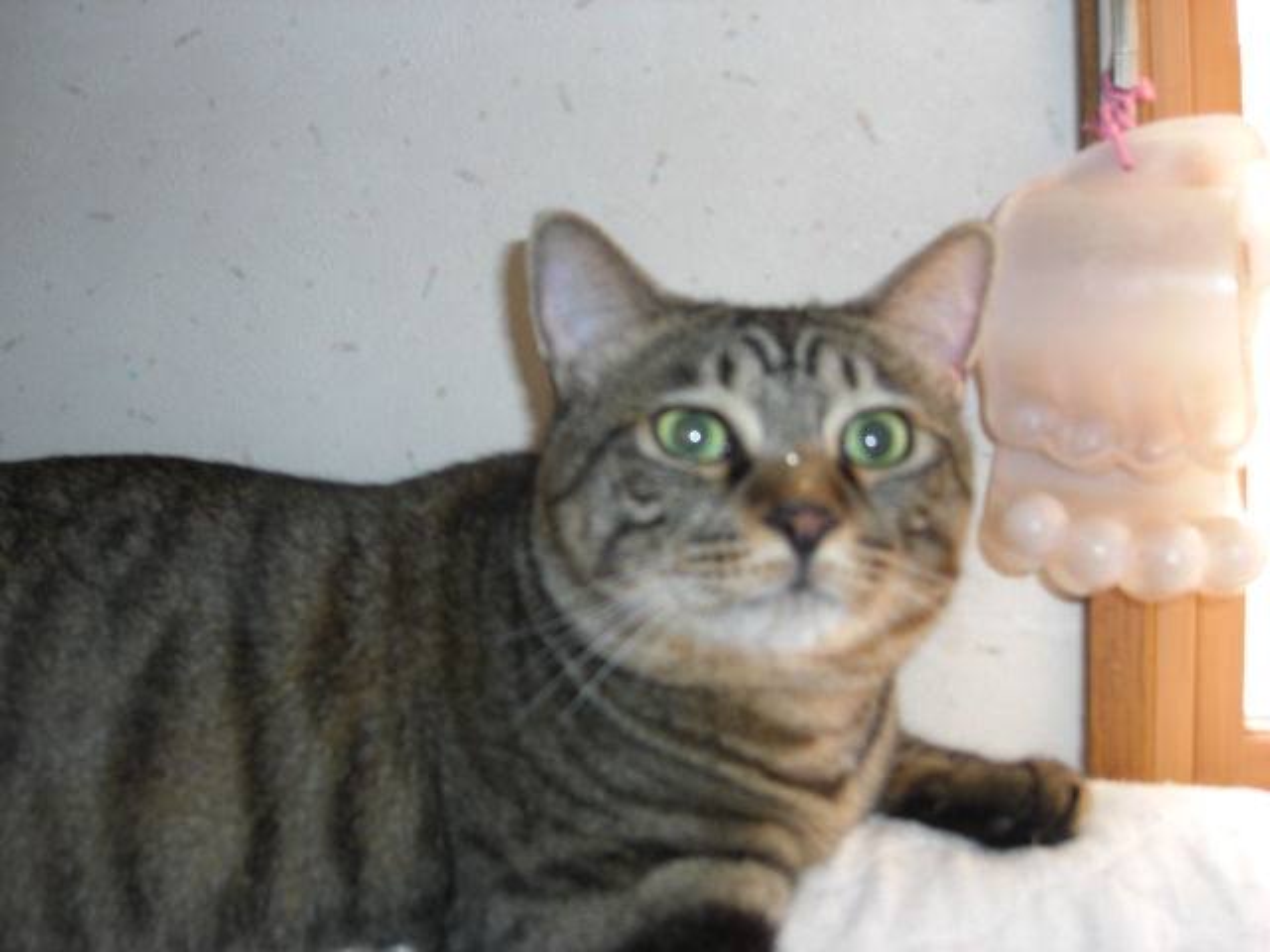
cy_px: 476
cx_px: 635
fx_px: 1394
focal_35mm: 38
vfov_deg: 37.7
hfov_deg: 49.0
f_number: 2.8
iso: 200
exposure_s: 1/30
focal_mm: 7.9
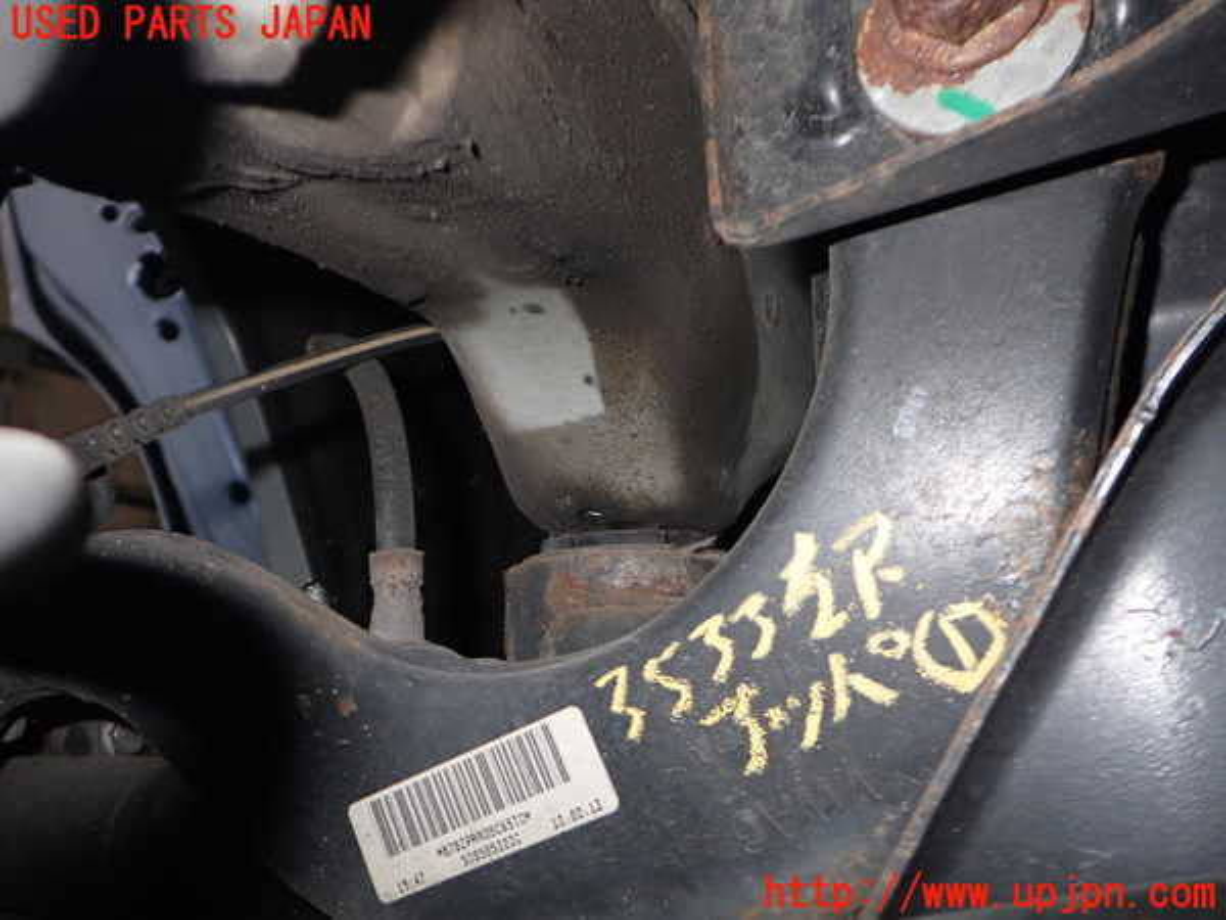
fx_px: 1063
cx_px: 613
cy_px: 460
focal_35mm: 30
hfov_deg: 60.0
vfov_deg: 46.8
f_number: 6.3
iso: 200
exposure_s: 1/30
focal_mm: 5.4
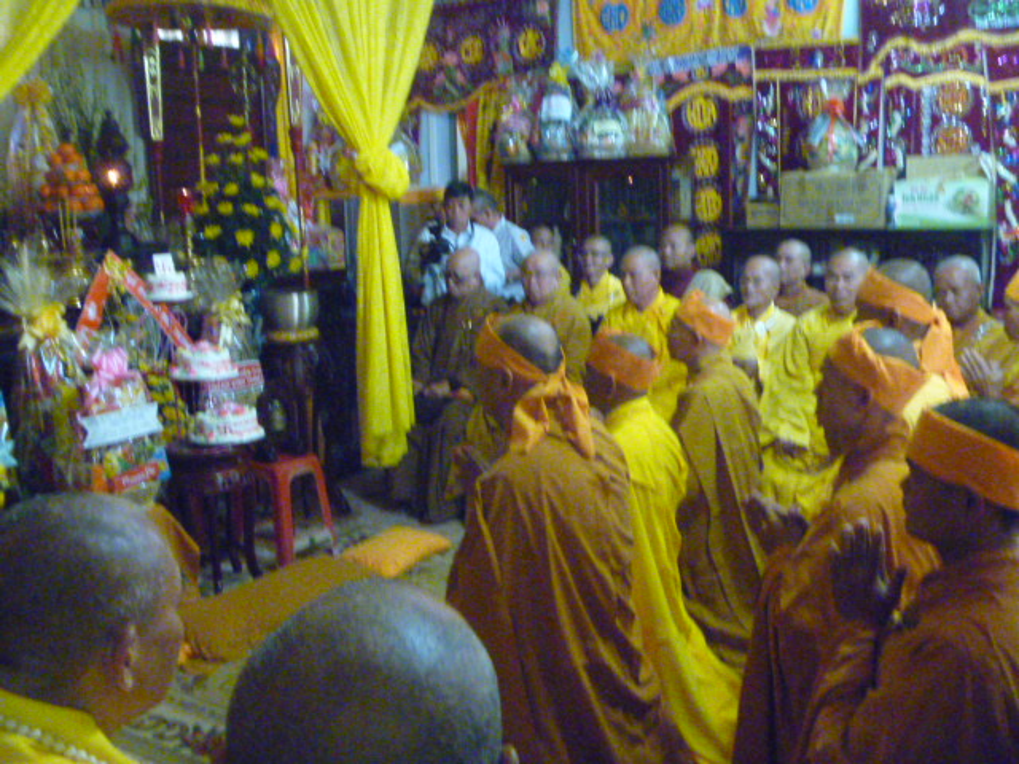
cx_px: 510
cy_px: 382
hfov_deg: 52.6
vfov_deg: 40.7
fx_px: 1030
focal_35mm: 35
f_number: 3.5
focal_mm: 6.3
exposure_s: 1/15
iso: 1250
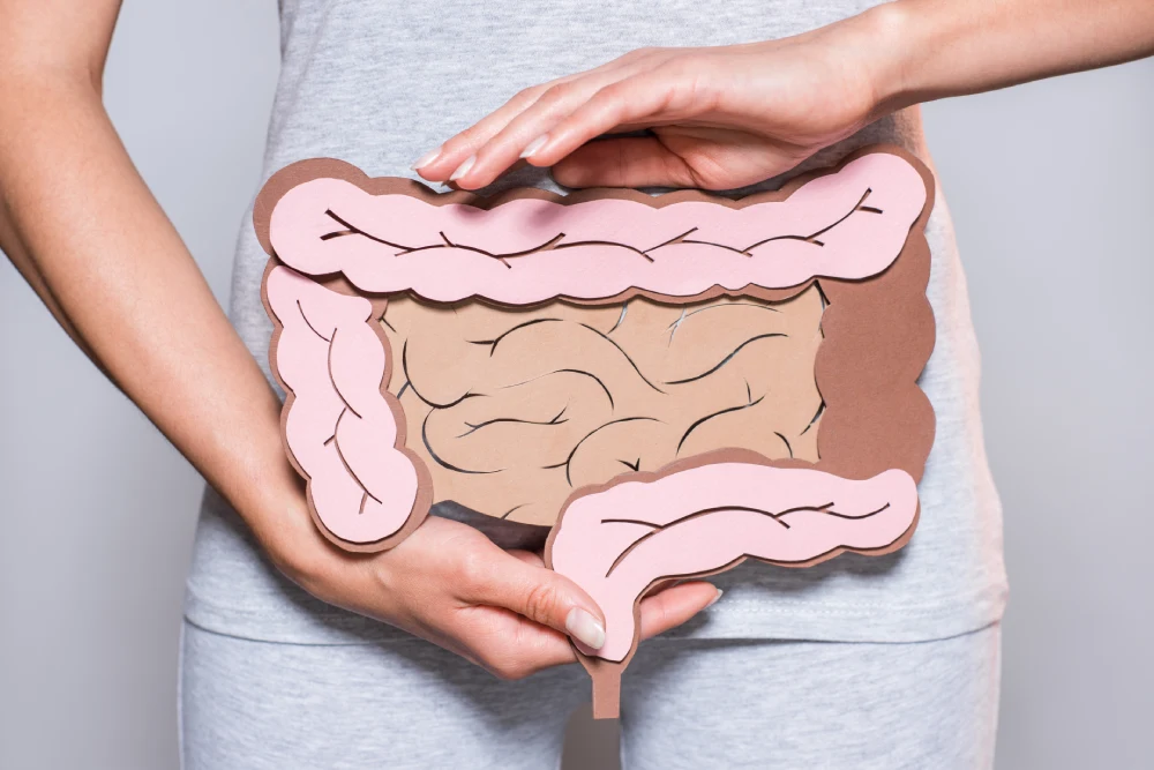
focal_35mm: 85
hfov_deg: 23.9
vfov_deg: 16.1
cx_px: 577
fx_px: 2725
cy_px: 385
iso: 100
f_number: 5.6
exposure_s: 1/125
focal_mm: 85
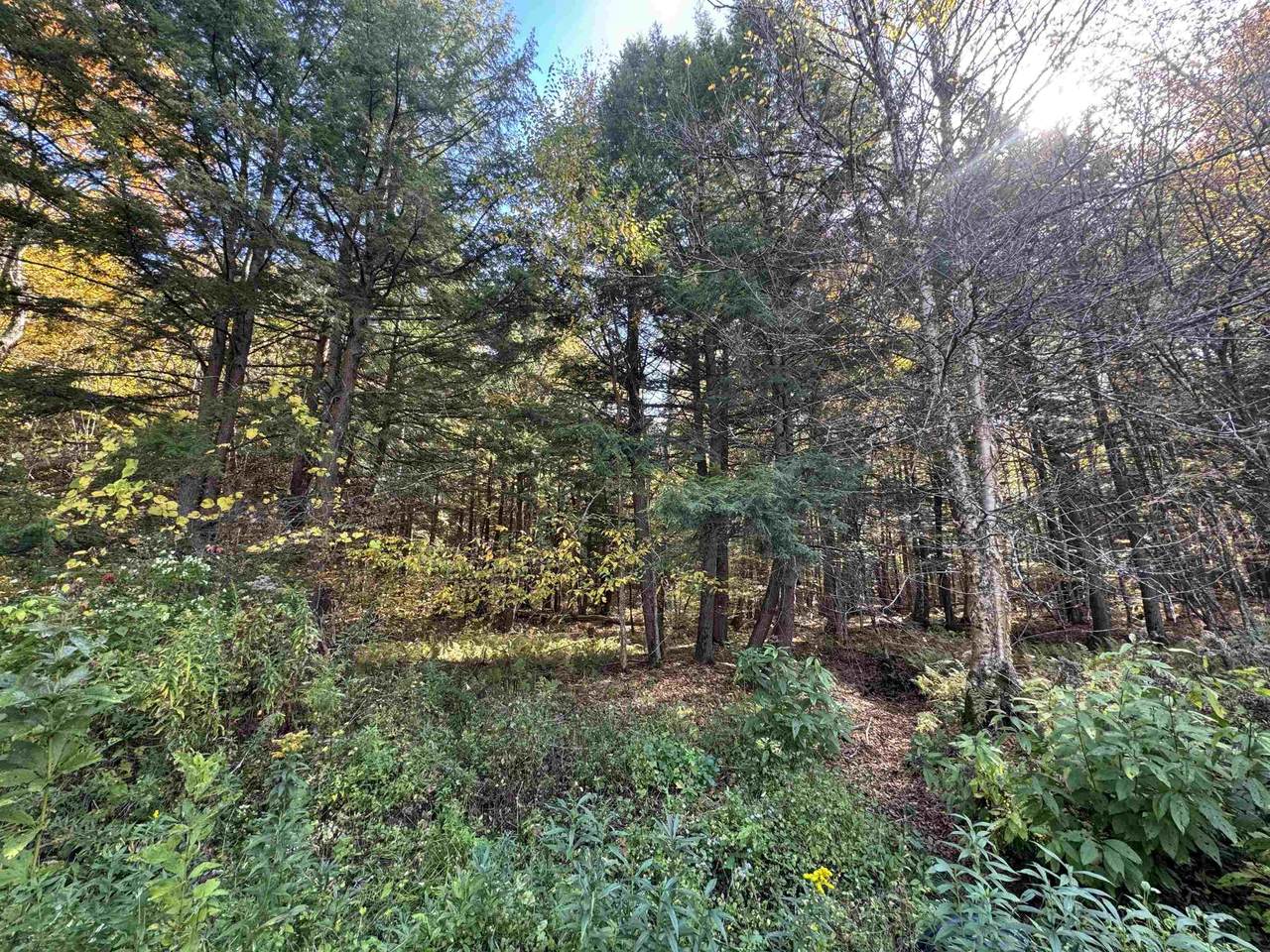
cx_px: 635
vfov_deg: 85.7
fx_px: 514
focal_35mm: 14
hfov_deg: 102.1
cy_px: 476
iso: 100
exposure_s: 1/99
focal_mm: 2.22
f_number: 2.2
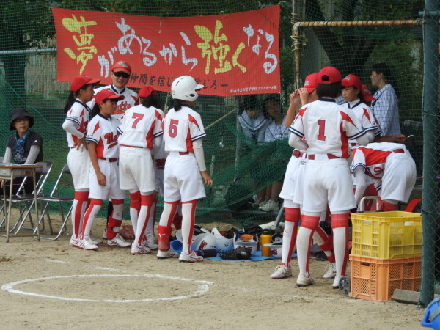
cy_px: 165
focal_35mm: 125
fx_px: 1589
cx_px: 220
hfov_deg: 15.8
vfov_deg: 11.9
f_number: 5
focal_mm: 22.4
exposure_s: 1/250
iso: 100
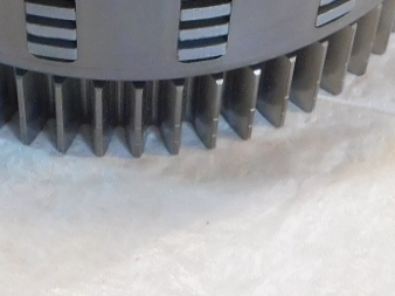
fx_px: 1243
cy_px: -175
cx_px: 122
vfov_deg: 12.7
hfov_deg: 18.0
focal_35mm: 109
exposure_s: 1/30
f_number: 3
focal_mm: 4
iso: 250
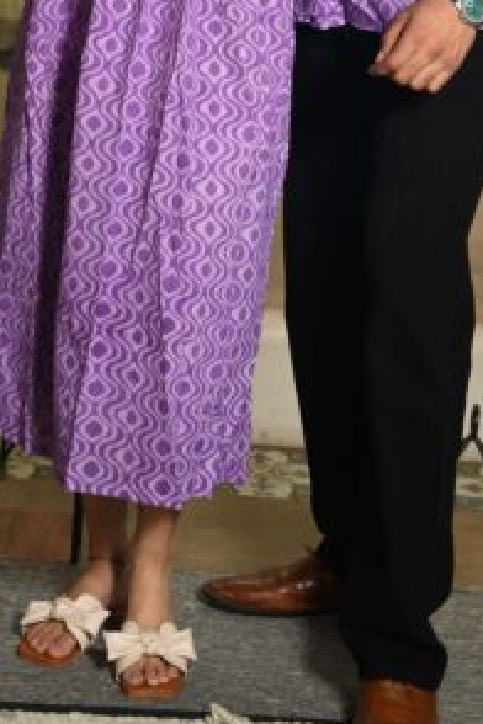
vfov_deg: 17.2
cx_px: 318
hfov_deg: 11.9
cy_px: -91
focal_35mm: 115
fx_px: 2314
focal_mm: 50
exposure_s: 1/160
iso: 640
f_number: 7.1
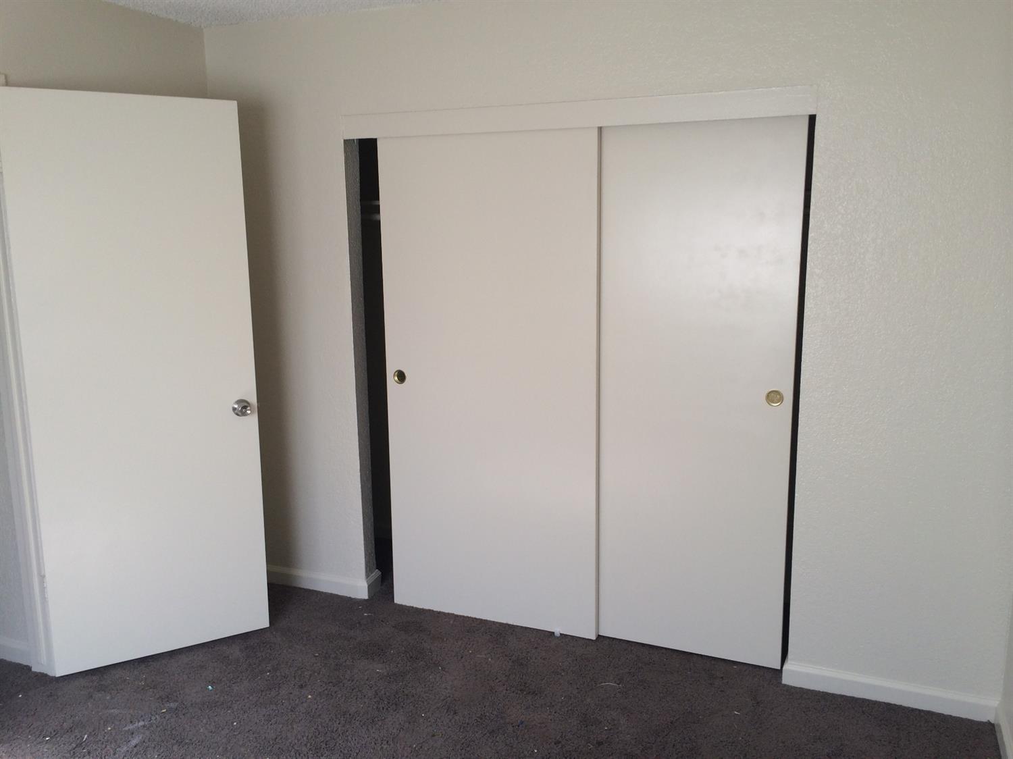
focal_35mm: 30
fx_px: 878
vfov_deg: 46.8
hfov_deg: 60.0
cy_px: 380
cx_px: 506
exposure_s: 1/31
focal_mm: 4.12
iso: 32
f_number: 2.2
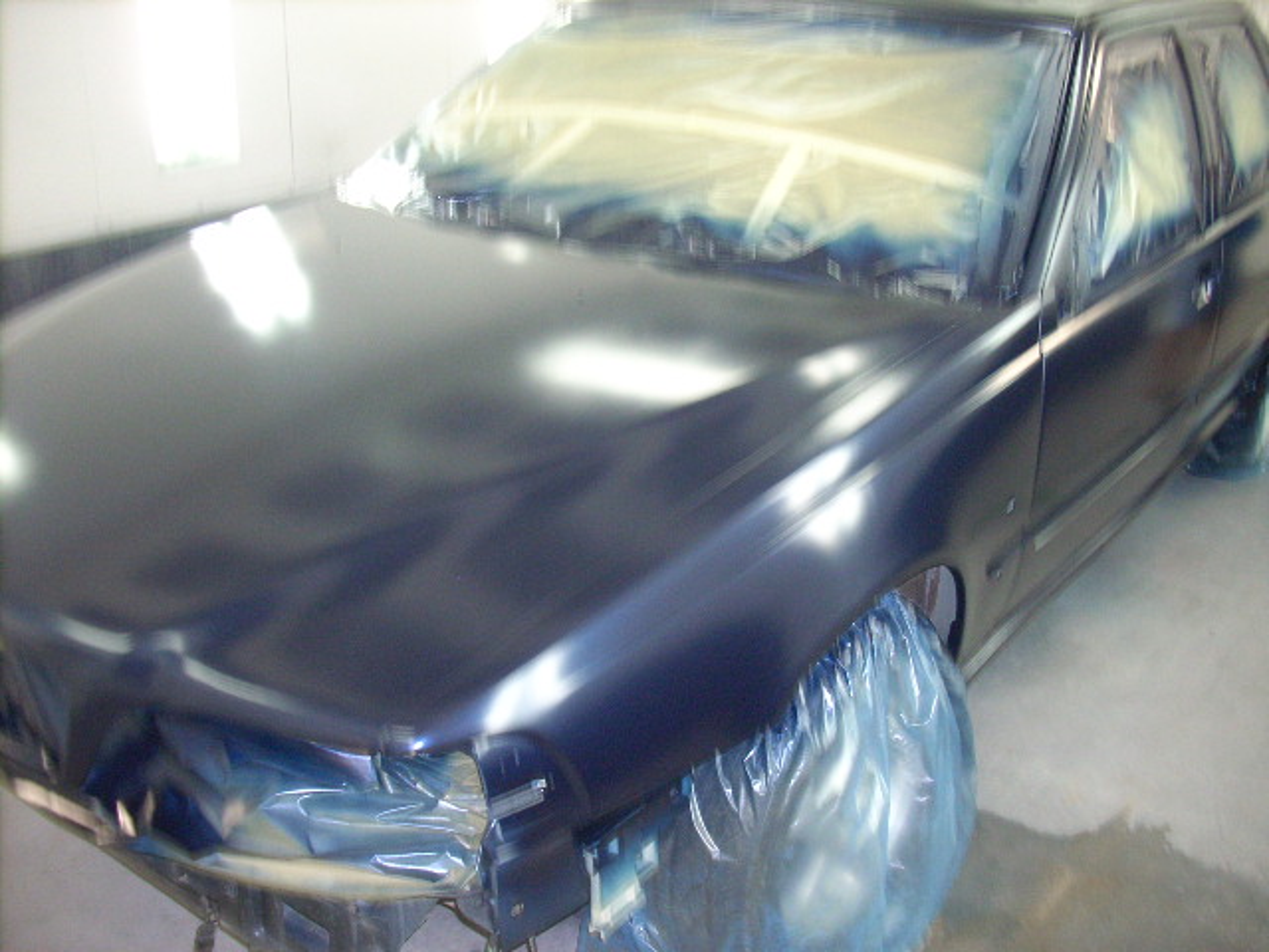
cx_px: 634
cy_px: 476
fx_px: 1356
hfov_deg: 50.1
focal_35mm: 37
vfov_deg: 38.7
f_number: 2.8
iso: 259
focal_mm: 6.2
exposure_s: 1/30
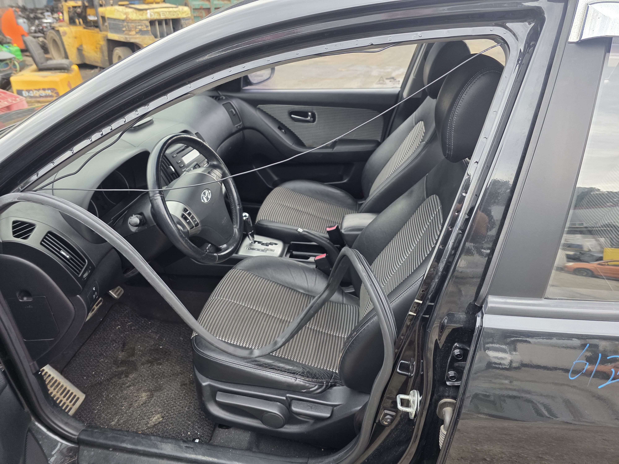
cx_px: 310
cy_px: 232
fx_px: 411
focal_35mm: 23
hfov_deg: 73.9
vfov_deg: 58.9
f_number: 1.7
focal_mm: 6.3
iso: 125
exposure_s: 1/180
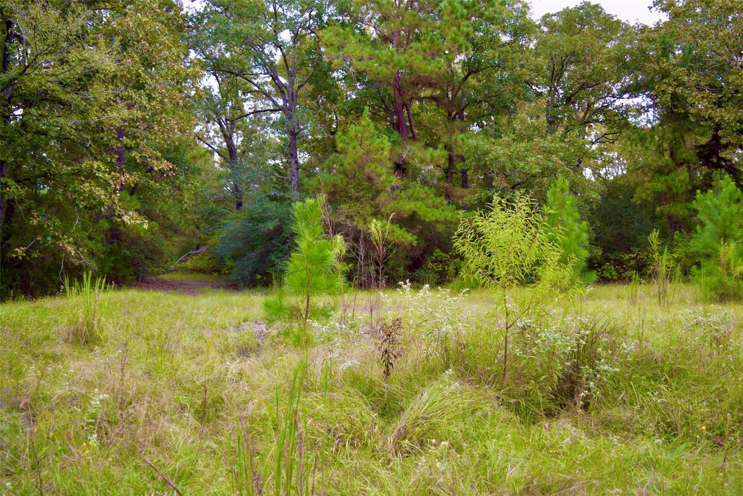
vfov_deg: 40.0
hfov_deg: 57.2
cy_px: 248
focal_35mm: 33
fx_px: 681
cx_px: 372
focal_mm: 22
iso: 200
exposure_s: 1/160
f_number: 3.8
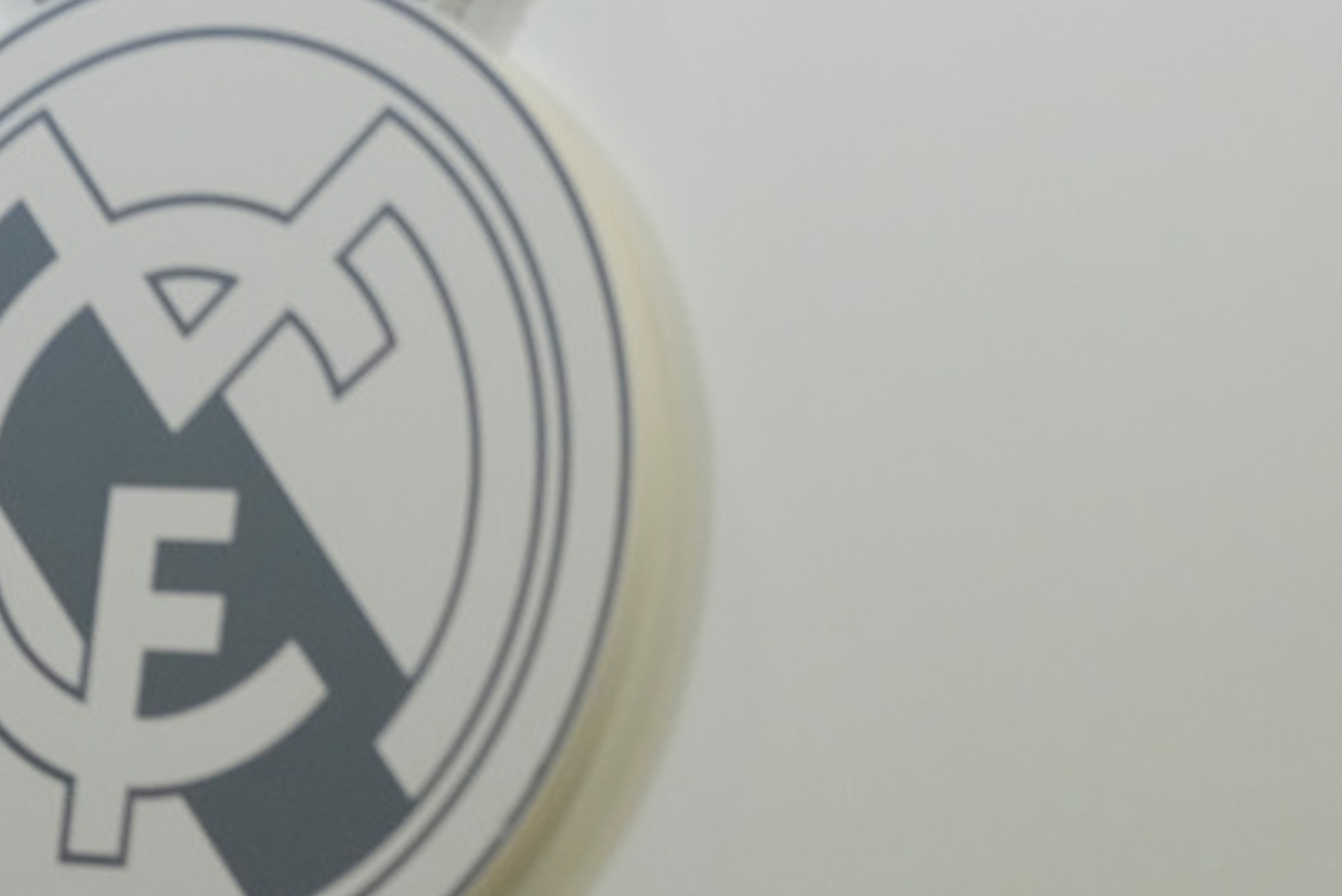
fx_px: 6675
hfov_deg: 11.5
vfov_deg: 7.6
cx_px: 936
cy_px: -200
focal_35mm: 179
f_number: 2.8
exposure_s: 1/800
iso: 3200
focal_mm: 70
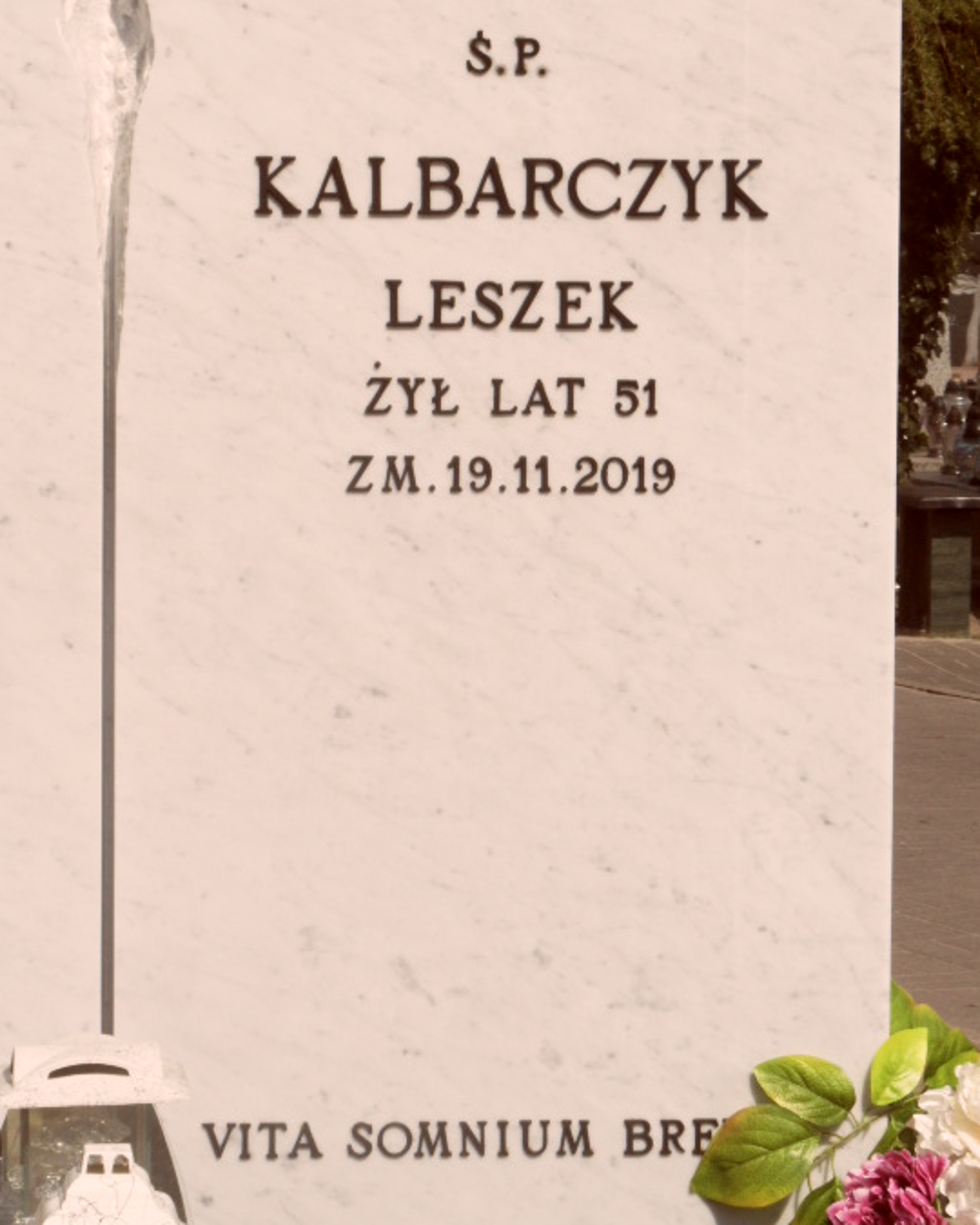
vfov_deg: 13.0
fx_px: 5366
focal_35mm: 148
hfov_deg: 10.4
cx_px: 445
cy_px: 530
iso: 80
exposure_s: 1/750
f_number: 6.2
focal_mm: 16.3
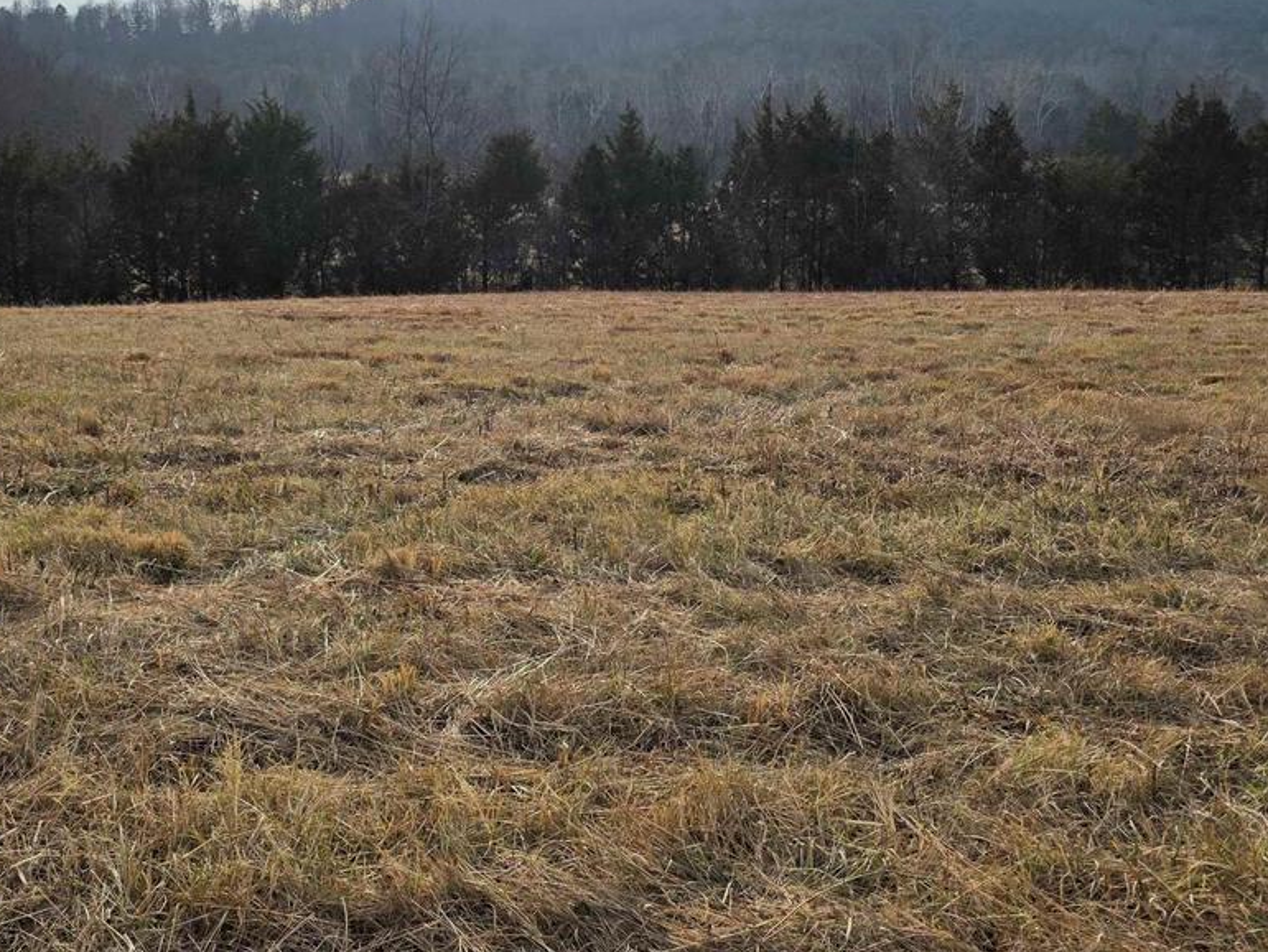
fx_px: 1576
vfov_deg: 33.4
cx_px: 530
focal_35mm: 43
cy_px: 341
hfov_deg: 43.7
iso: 80
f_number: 1.7
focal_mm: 6.3
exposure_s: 1/7944
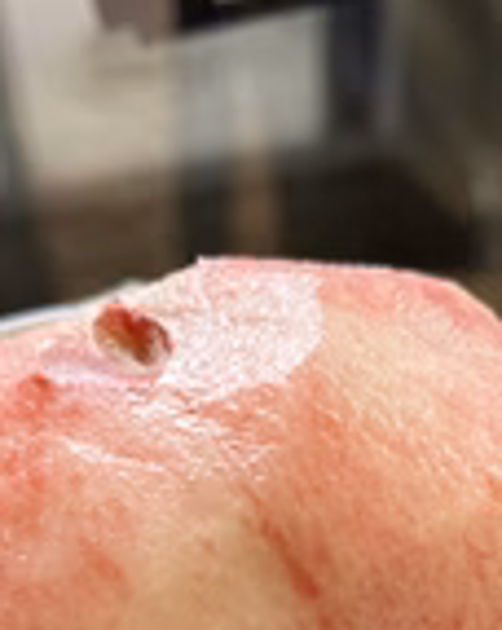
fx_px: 1321
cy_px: 692
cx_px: 247
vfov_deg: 24.9
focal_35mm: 71
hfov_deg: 21.5
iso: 100
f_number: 1.6
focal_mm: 5.1
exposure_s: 1/121
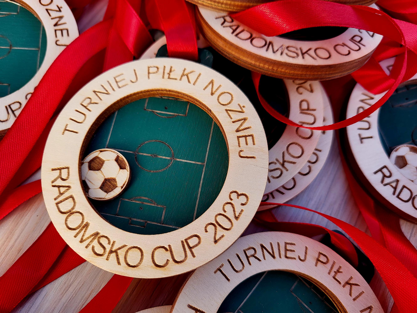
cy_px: 156
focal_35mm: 26
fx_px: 313
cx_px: 208
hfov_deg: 67.3
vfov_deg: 53.1
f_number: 1.8
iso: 40
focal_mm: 5.4
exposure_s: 1/435
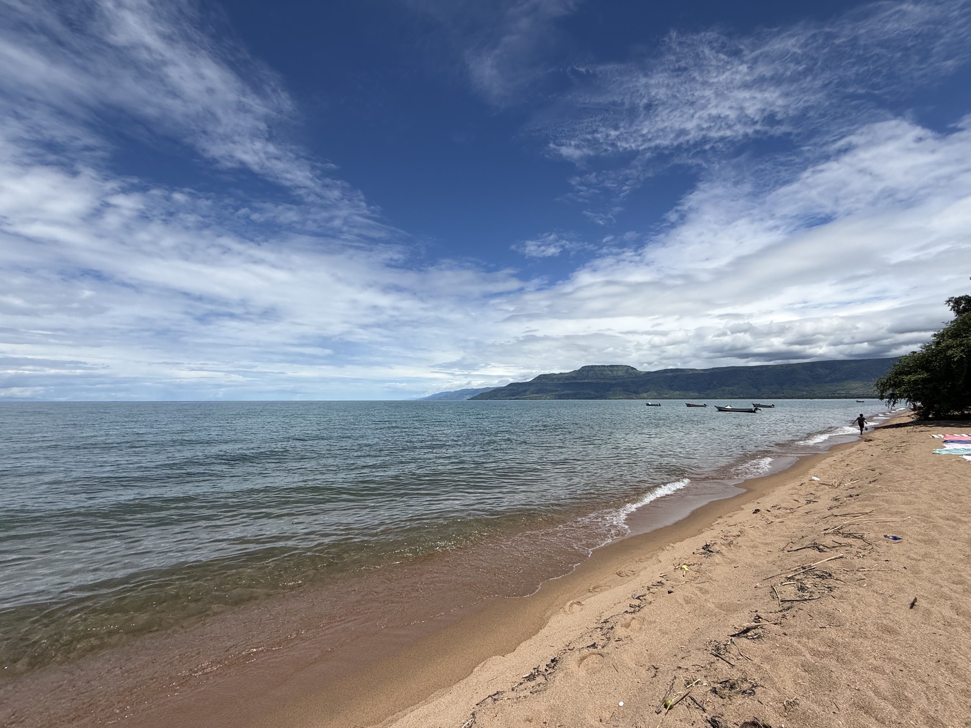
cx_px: 486
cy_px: 364
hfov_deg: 102.1
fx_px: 393
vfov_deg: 85.7
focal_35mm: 14
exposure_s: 1/5155
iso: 50
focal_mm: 2.22
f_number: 2.2
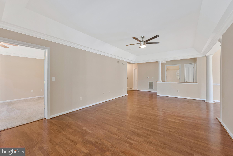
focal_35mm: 14
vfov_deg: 81.3
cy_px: 78
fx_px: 91
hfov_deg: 104.2
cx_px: 116
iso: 320
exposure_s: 1/3.33
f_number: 8
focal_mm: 14
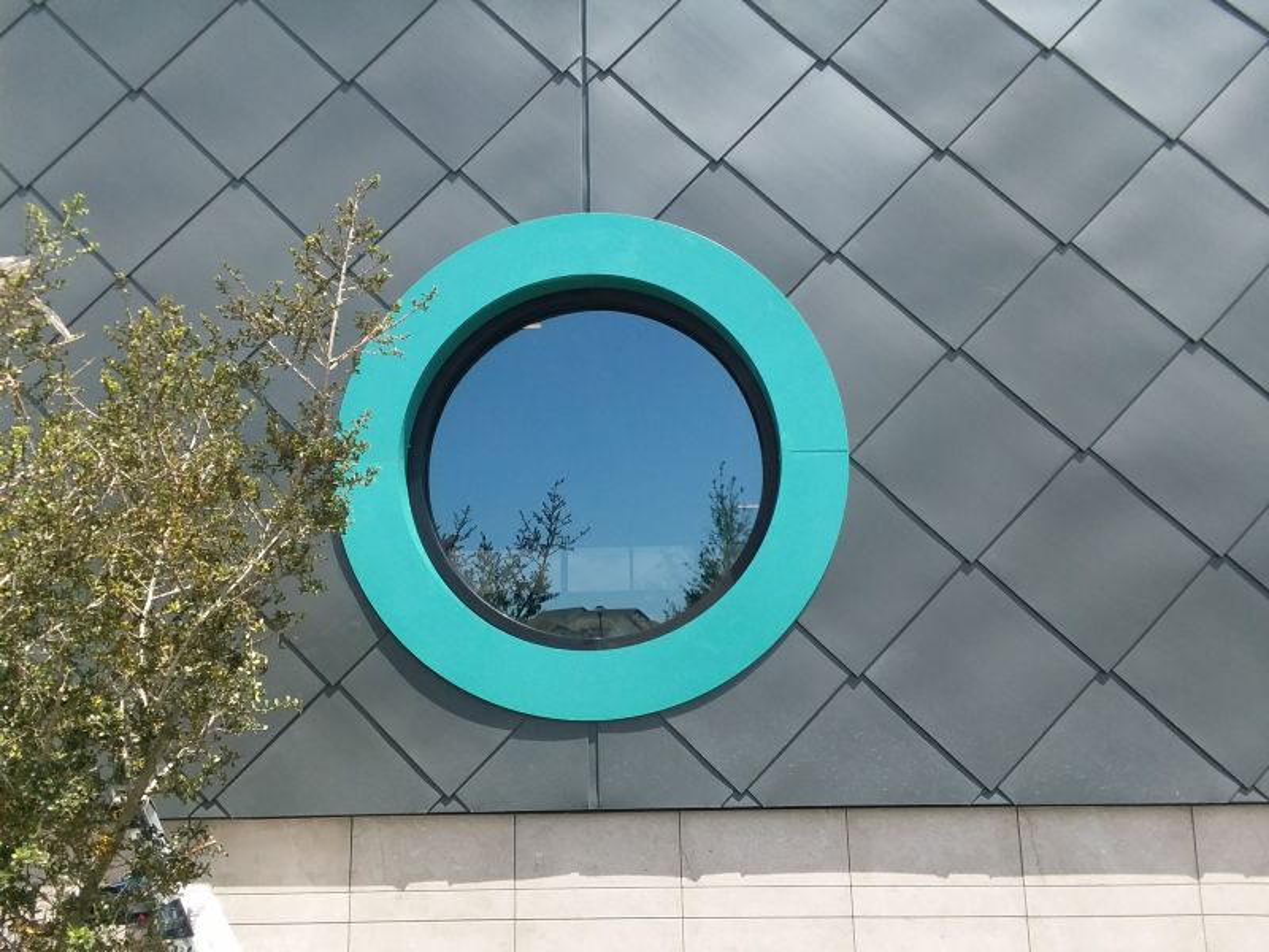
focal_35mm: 29
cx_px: 634
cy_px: 476
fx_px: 1063
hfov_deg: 61.7
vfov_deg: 48.2
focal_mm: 2.47
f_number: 1.9
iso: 40
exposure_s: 1/717
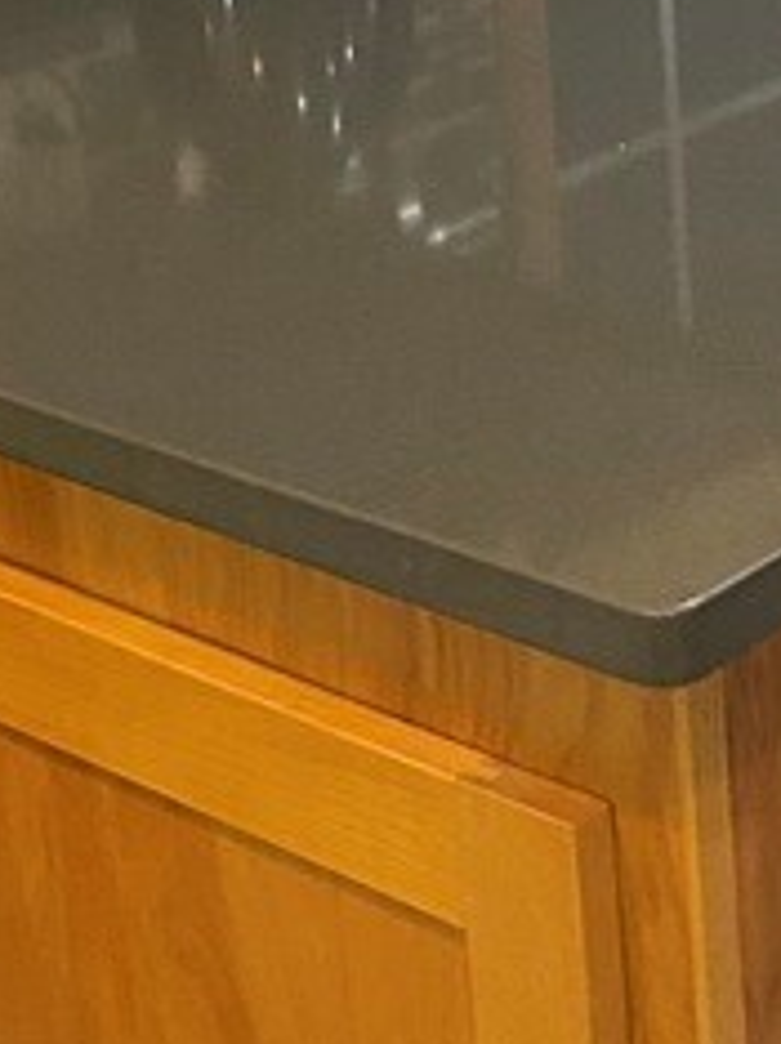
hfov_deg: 12.4
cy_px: -286
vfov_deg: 16.4
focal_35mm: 114
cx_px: 1120
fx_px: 3436
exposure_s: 1/60
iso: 500
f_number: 1.8
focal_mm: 4.25
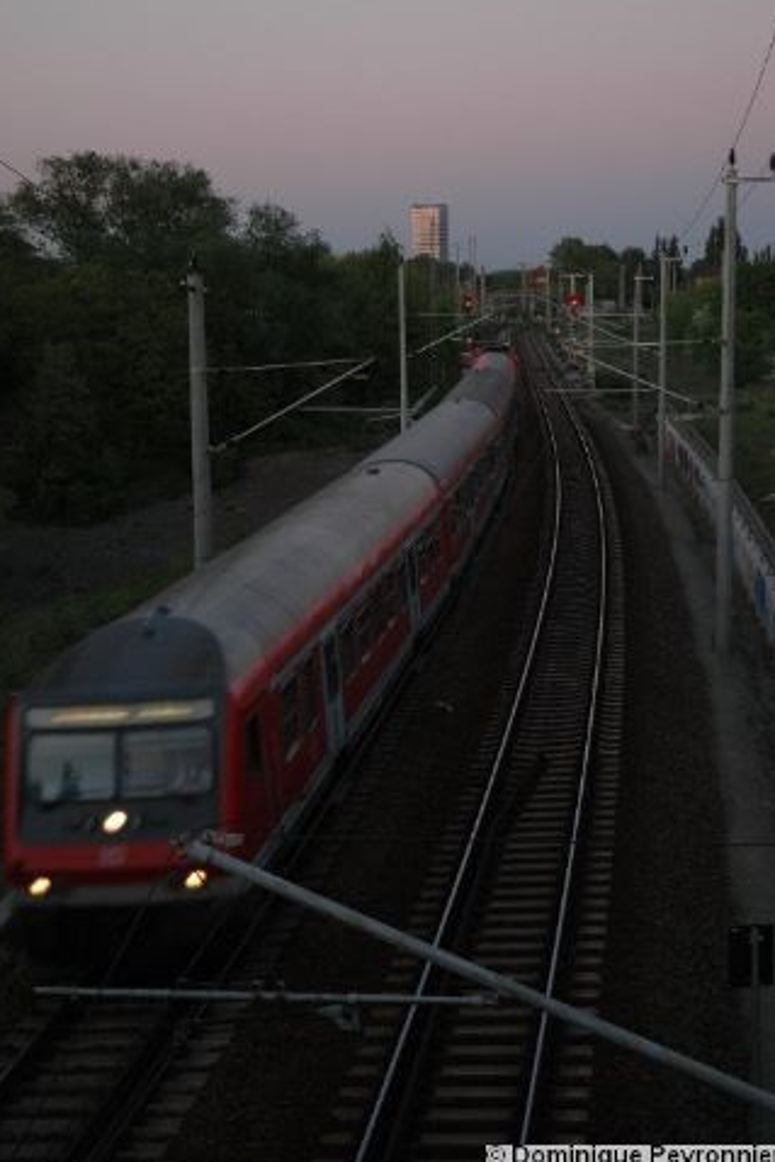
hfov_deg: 19.7
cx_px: 378
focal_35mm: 69
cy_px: 562
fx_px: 2226
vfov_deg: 29.2
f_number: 4.8
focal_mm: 44
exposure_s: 1/60
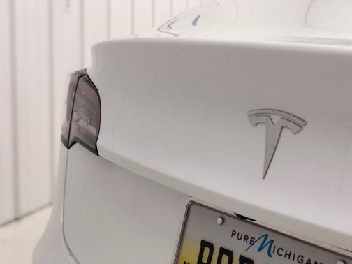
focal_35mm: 57
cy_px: 132
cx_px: 176
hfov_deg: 33.8
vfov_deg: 25.7
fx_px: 580
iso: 40
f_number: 2.8
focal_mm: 6.6
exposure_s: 1/30
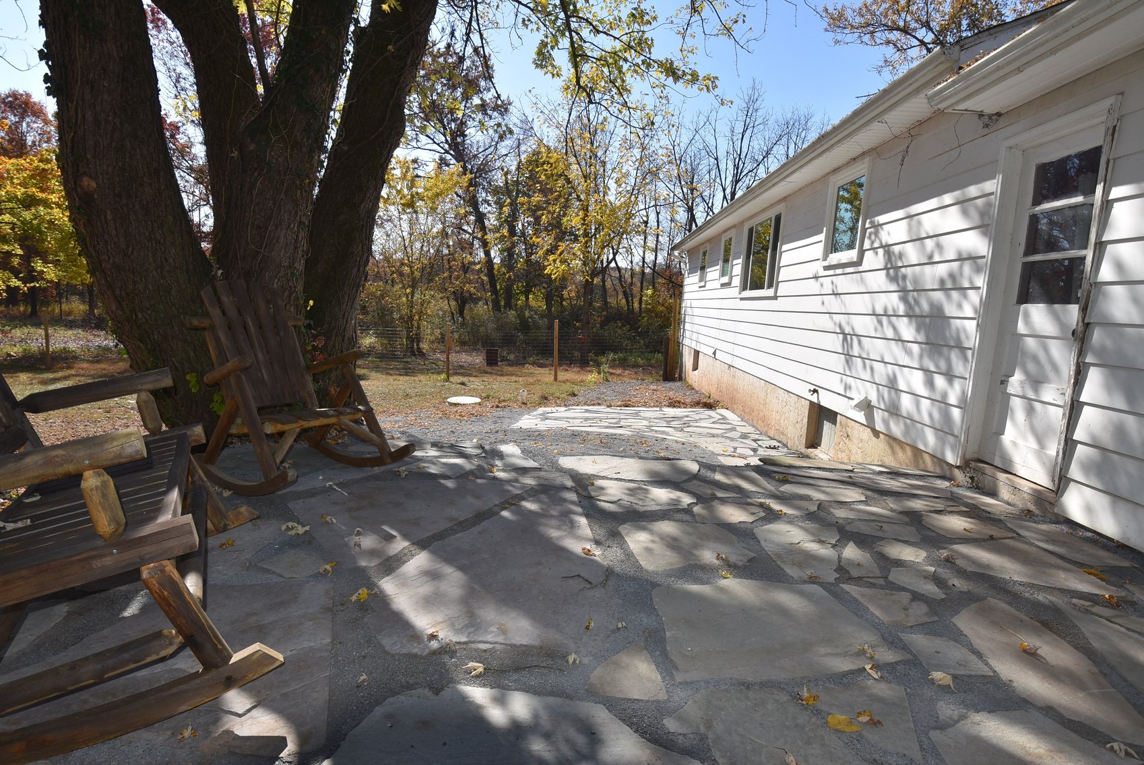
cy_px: 382
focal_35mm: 18
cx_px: 572
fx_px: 572
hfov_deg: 90.0
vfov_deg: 67.5
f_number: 7.1
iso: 100
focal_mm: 12
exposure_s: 1/250
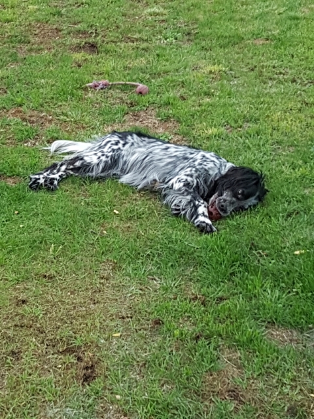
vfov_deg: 67.3
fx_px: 314
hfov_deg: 53.1
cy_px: 210
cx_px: 157
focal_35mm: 26
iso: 80
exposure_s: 1/50
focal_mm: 4.2
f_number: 1.7
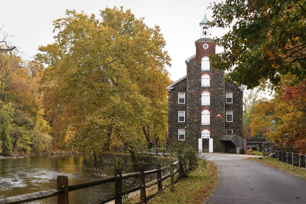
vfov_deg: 27.0
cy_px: 102
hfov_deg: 39.6
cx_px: 153
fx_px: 425
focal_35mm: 50
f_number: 4.5
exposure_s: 1/400
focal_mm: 50
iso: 800
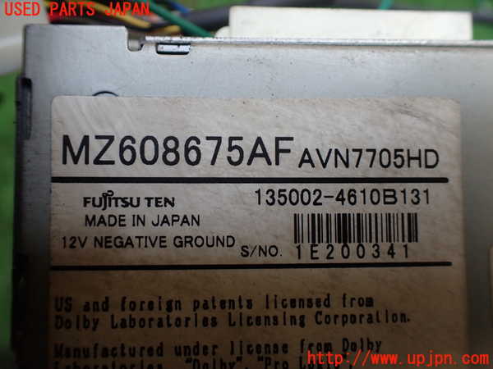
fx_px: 427
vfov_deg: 46.8
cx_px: 246
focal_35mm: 30
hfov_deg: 60.0
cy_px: 184
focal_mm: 5.4
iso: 200
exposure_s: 1/125
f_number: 2.3
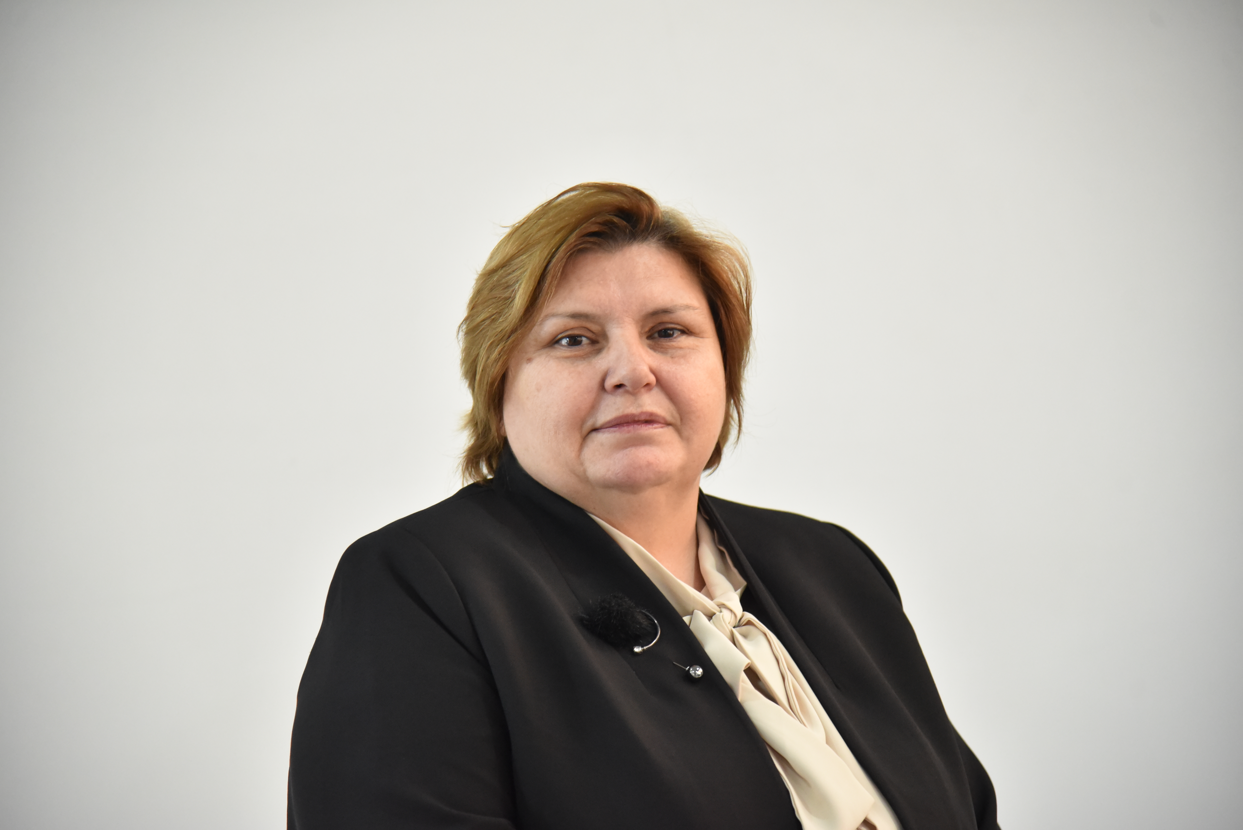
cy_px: 415
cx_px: 622
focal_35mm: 120
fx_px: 4145
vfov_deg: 11.4
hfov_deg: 17.1
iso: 5000
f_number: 4
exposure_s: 1/200
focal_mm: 120
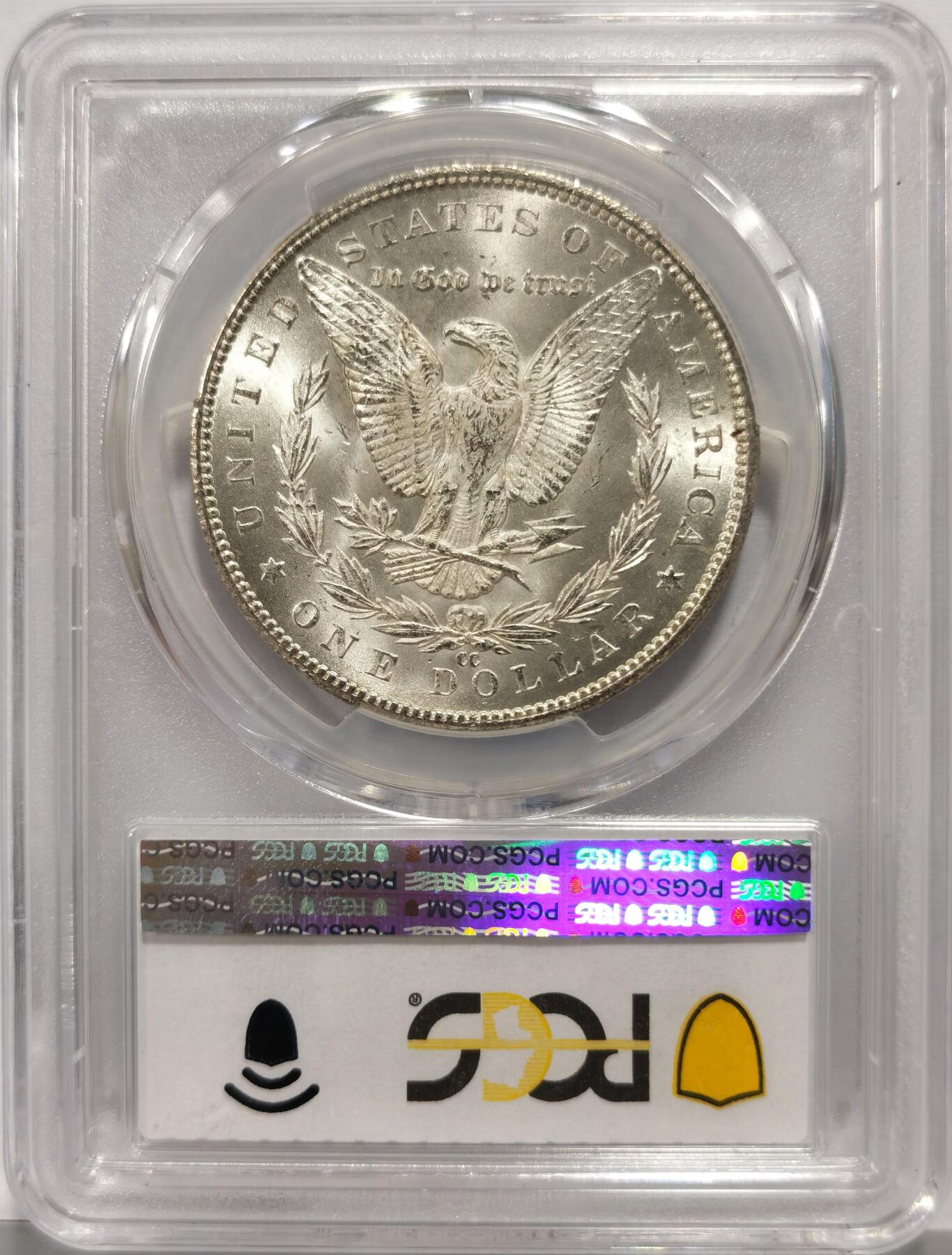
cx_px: 476
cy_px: 628
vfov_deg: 35.4
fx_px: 1965
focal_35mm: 54
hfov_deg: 27.2
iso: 80
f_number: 16
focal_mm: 5.56
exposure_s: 1/100
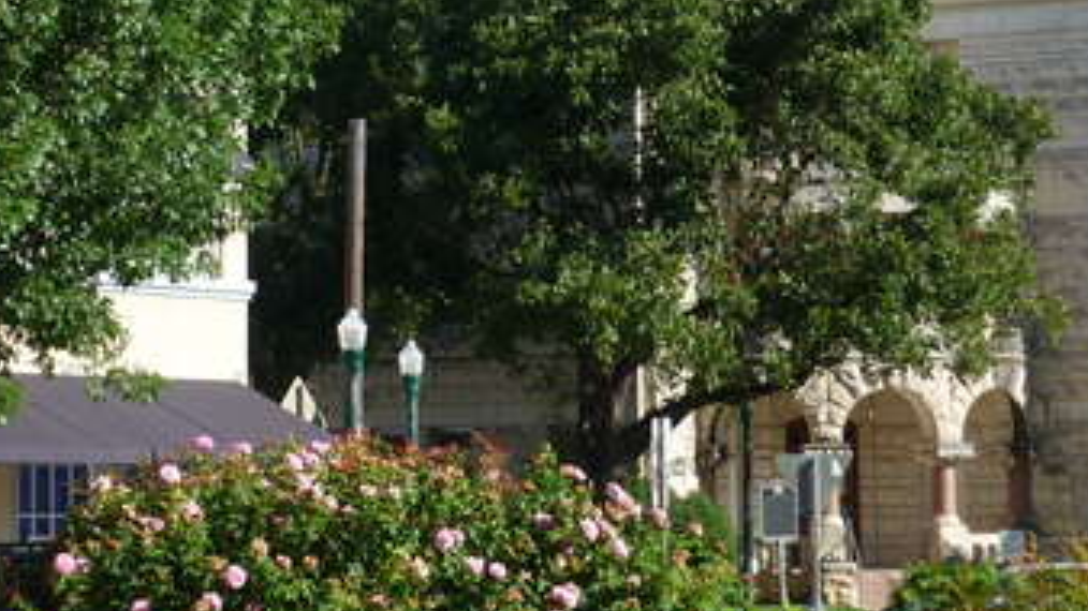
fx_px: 4932
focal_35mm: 171
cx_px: 418
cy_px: 145
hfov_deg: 12.6
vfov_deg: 7.1
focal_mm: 11.4
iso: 80
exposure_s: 1/640
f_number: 3.9
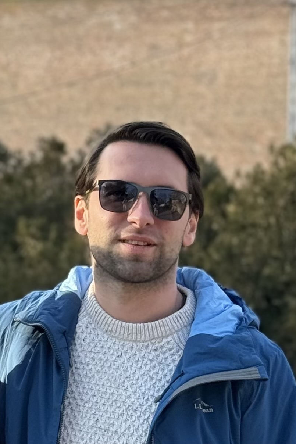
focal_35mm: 50
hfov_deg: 27.0
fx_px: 617
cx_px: 141
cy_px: 222
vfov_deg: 39.6
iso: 64
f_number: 1.78
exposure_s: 1/1366
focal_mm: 6.86
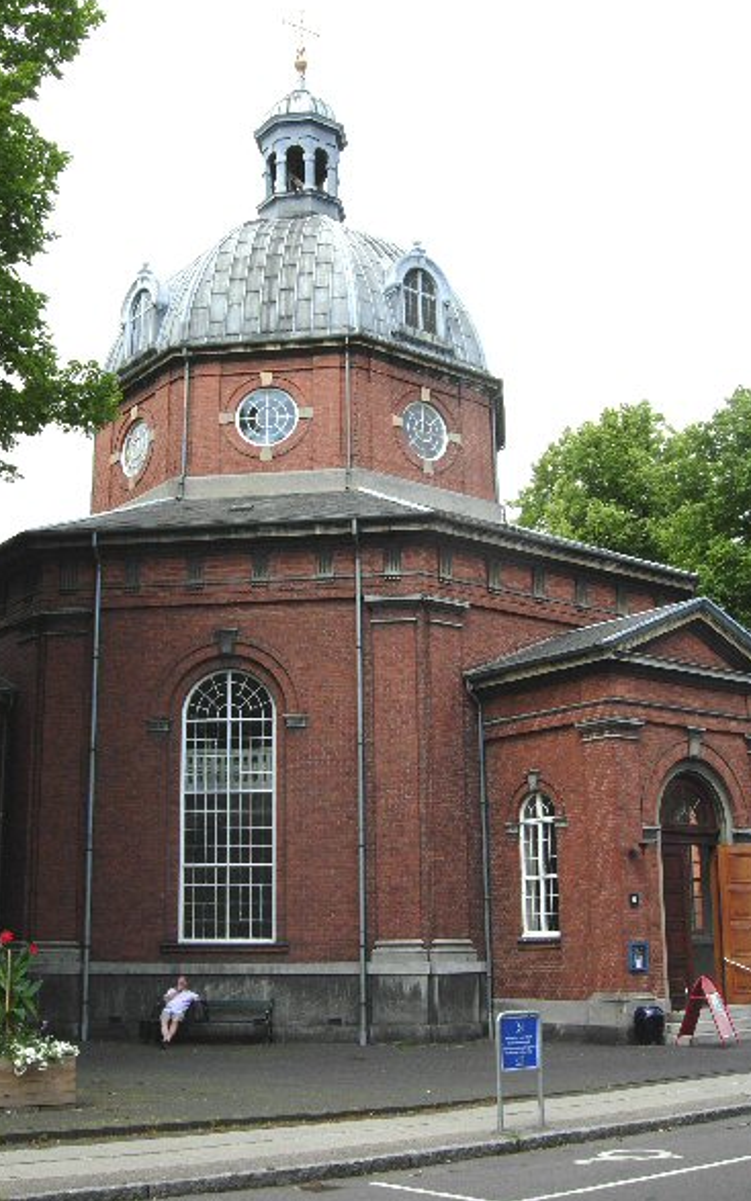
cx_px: 323
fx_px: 1277
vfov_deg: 50.4
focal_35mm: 39
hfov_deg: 32.7
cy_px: 589
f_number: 5.4
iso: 50
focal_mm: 7.5
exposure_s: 1/242
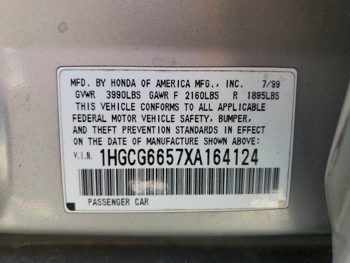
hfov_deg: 67.3
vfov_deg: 53.1
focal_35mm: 26
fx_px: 263
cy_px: 132
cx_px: 175
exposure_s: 1/312
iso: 50
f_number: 1.5
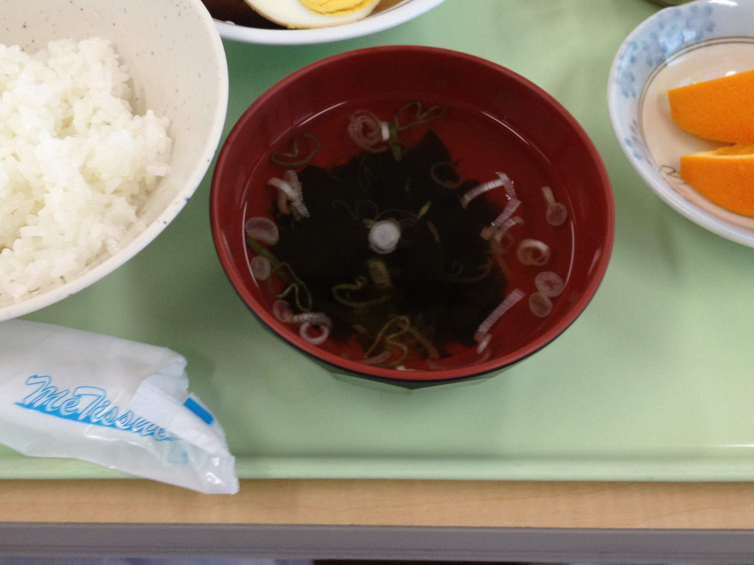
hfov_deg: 35.4
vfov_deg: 26.7
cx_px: 298
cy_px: 147
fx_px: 1176
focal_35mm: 54
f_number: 2.4
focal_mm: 4.28
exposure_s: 1/60
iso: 80
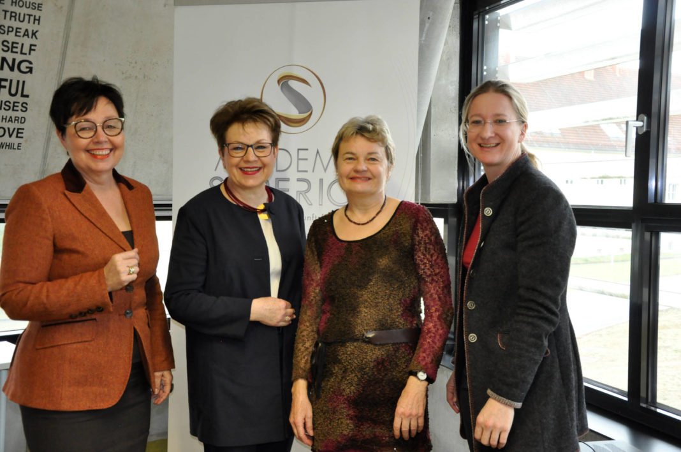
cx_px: 340
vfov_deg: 31.8
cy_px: 226
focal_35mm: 42
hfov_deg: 46.5
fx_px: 793
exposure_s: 1/125
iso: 1250
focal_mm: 28
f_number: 4.5
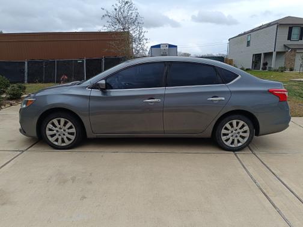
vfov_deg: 56.8
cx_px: 152
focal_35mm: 24
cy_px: 114
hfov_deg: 71.6
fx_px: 210
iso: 51
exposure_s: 1/217
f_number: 1.88
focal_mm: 5.59
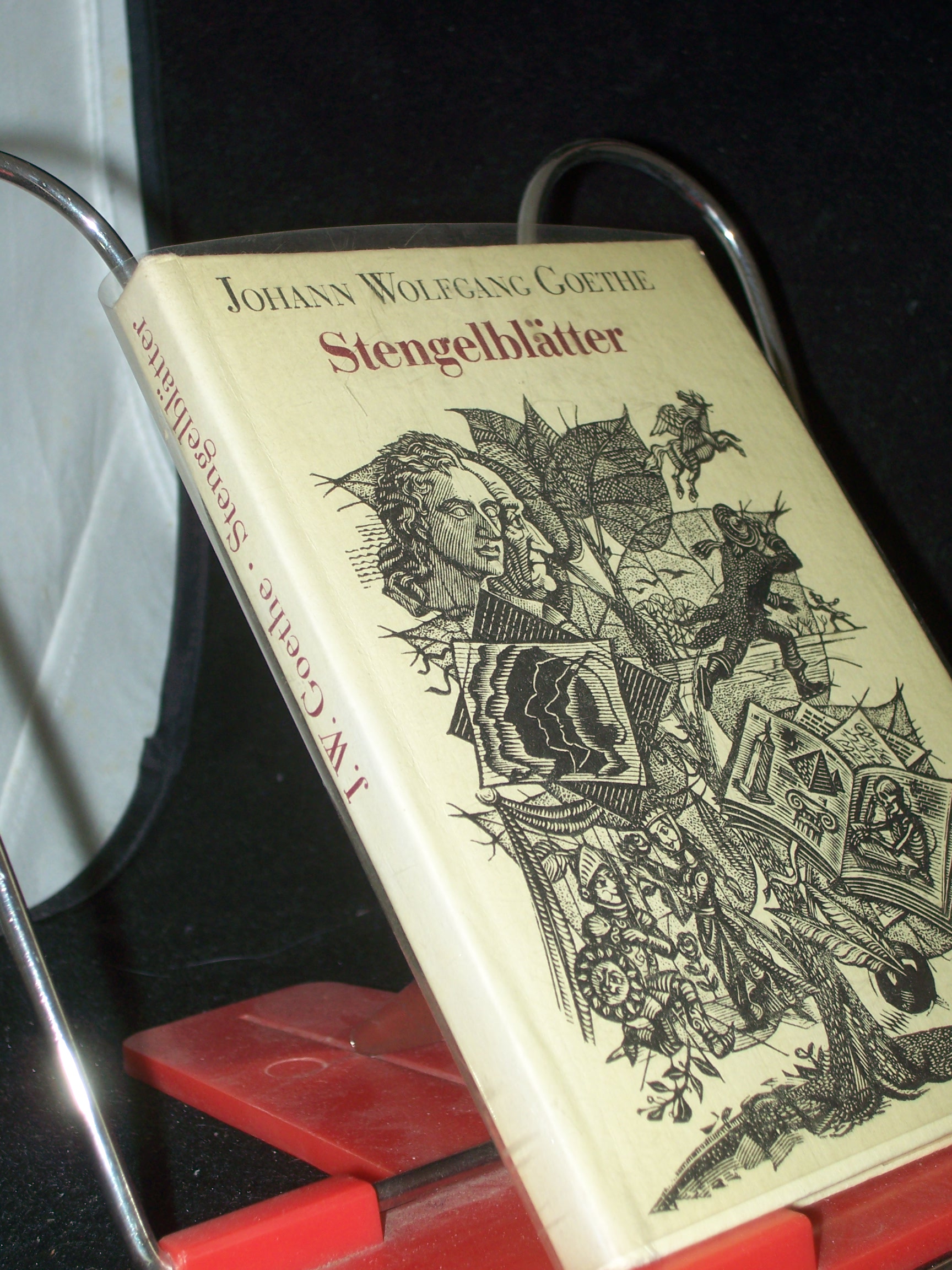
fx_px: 2420
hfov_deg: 22.3
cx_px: 476
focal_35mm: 66
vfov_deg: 29.4
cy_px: 635
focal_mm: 11
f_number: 3.6
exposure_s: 1/80
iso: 80
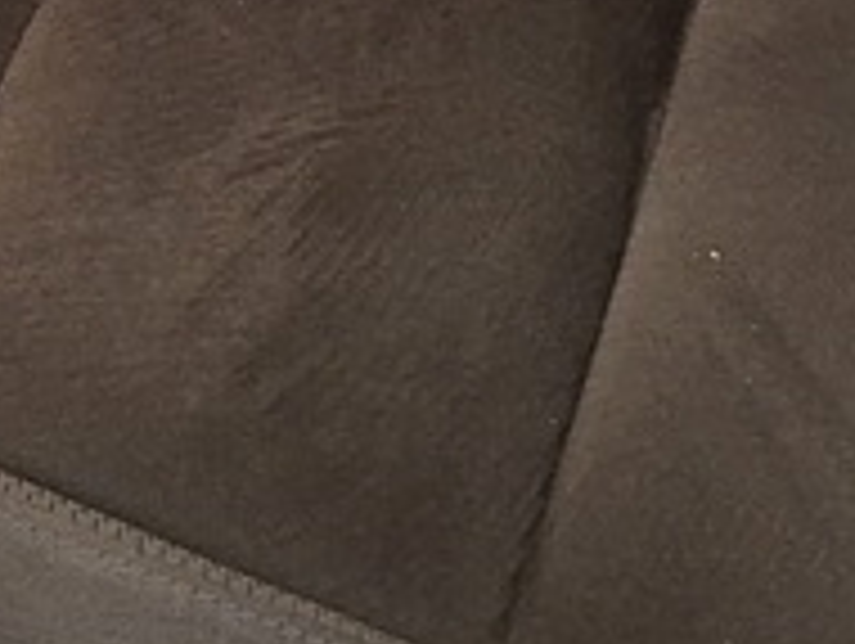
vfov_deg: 7.8
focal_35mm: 174
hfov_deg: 11.3
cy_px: -986
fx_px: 4303
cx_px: 392
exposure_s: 1/33
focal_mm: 5.54
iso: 400
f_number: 1.8
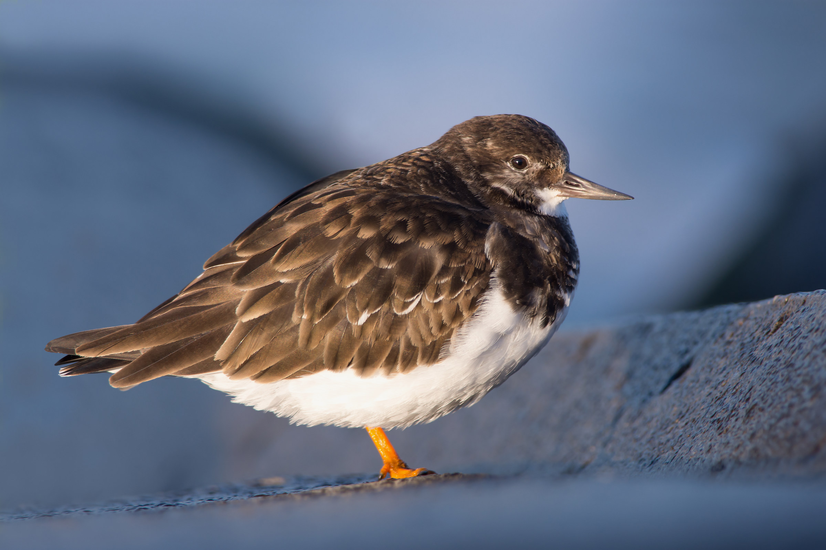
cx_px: 413
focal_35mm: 750
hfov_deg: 2.8
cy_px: 275
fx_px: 17200
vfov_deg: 1.8
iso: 250
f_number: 8
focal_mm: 500
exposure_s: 1/320
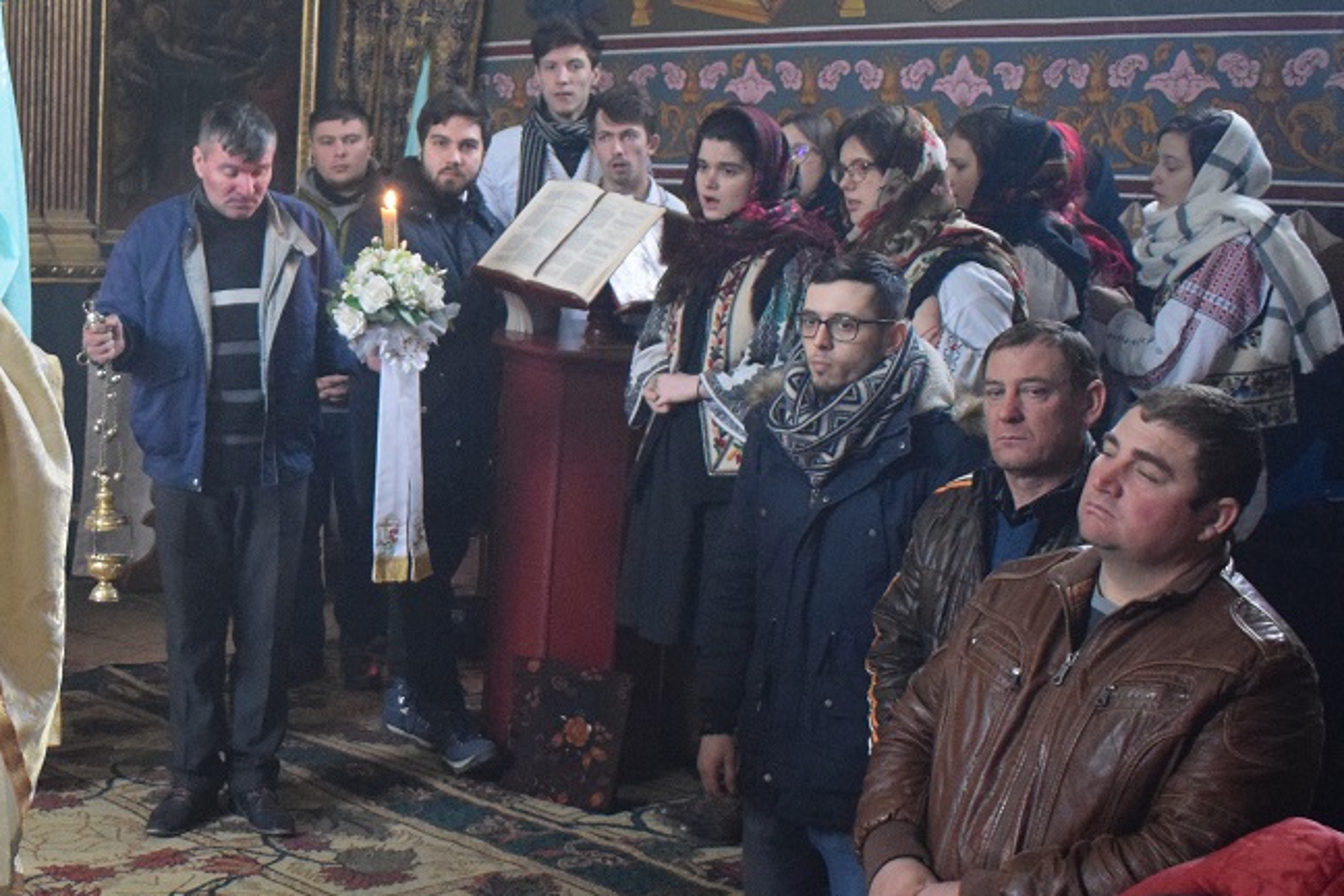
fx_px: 2386
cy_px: 444
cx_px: 151
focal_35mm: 64
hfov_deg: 30.2
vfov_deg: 21.3
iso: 4500
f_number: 3.8
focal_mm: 23
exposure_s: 1/60
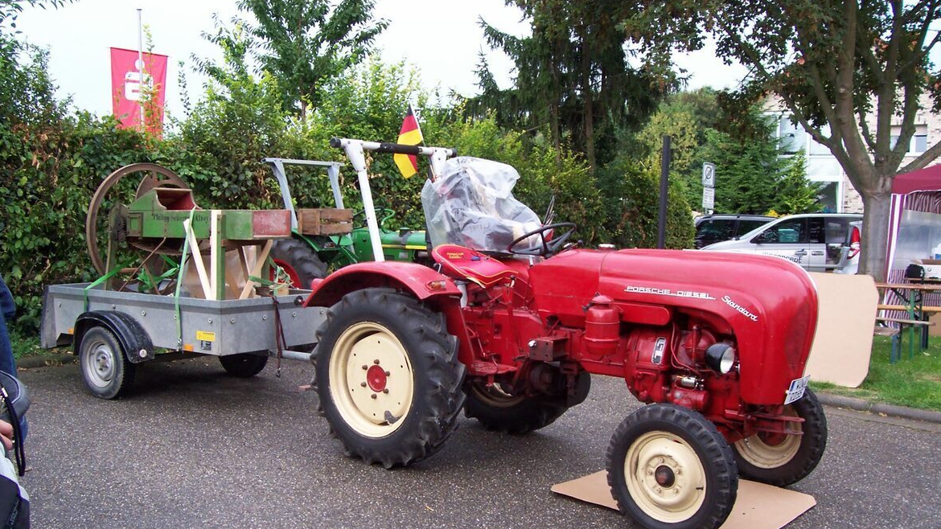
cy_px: 318
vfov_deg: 31.1
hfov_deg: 52.8
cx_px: 466
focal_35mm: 38
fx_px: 948
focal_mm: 5.6
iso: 80
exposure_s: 1/85.4
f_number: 2.7
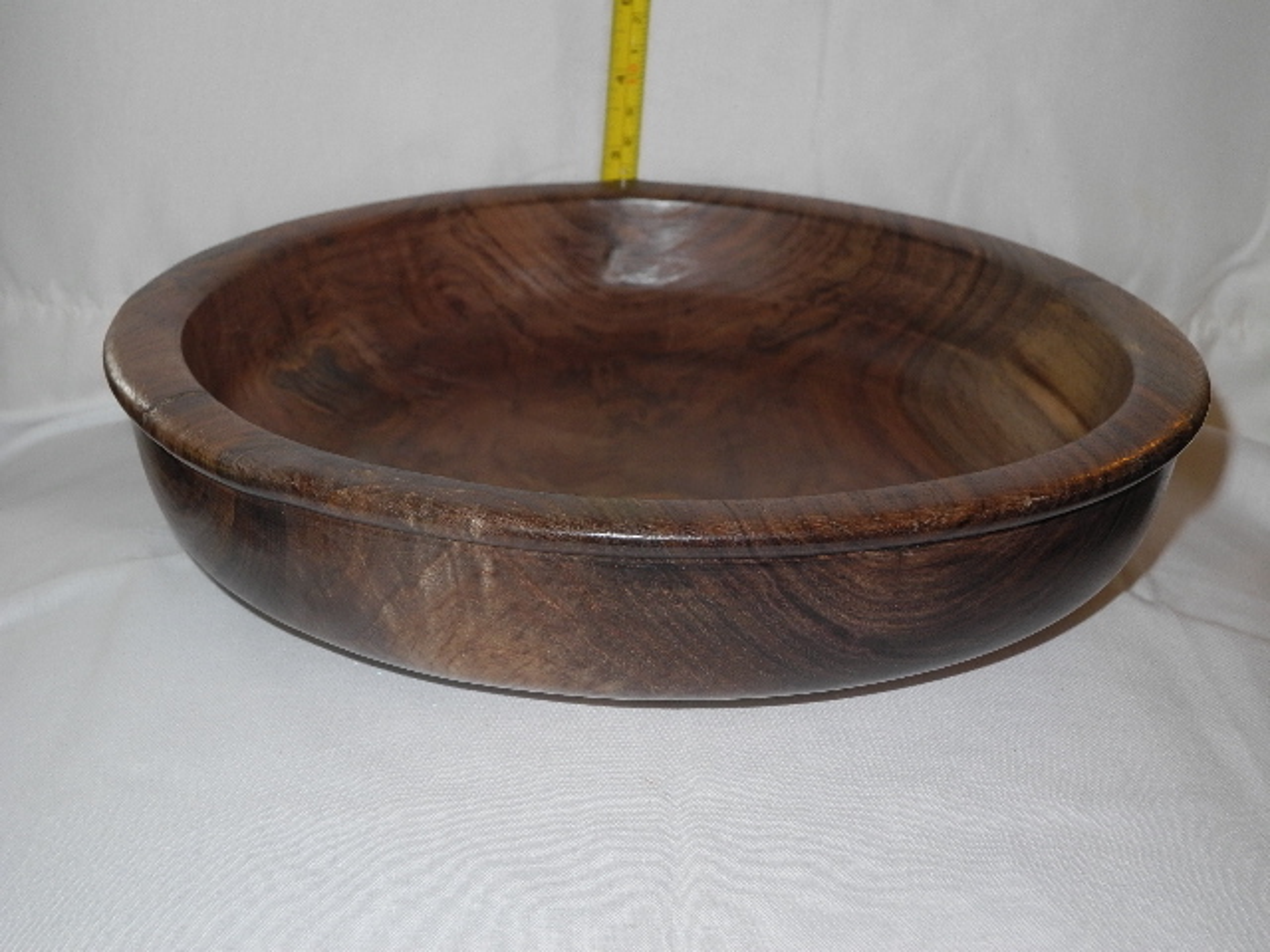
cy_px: 476
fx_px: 2018
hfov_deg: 34.9
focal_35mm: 55
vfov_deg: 26.6
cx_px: 635
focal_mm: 11.8
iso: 200
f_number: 3.5
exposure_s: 1/30
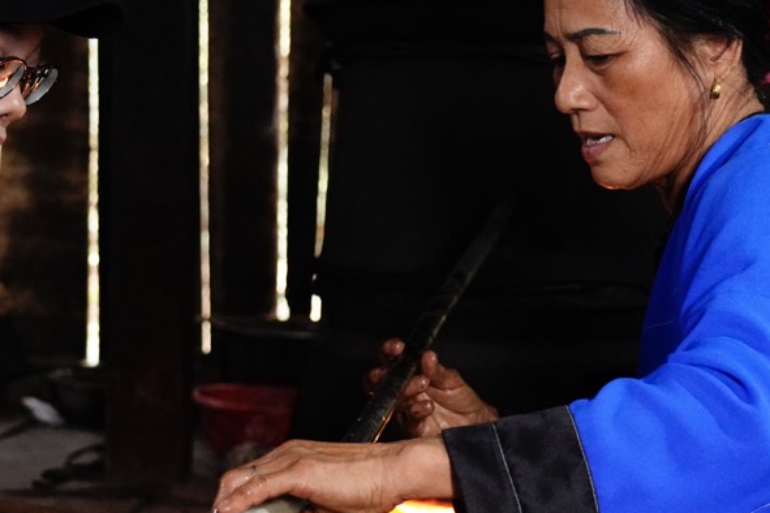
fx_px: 1903
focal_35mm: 89
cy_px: 327
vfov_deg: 15.3
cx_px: 326
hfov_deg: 22.8
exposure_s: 1/100
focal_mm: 39
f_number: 4
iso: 8000
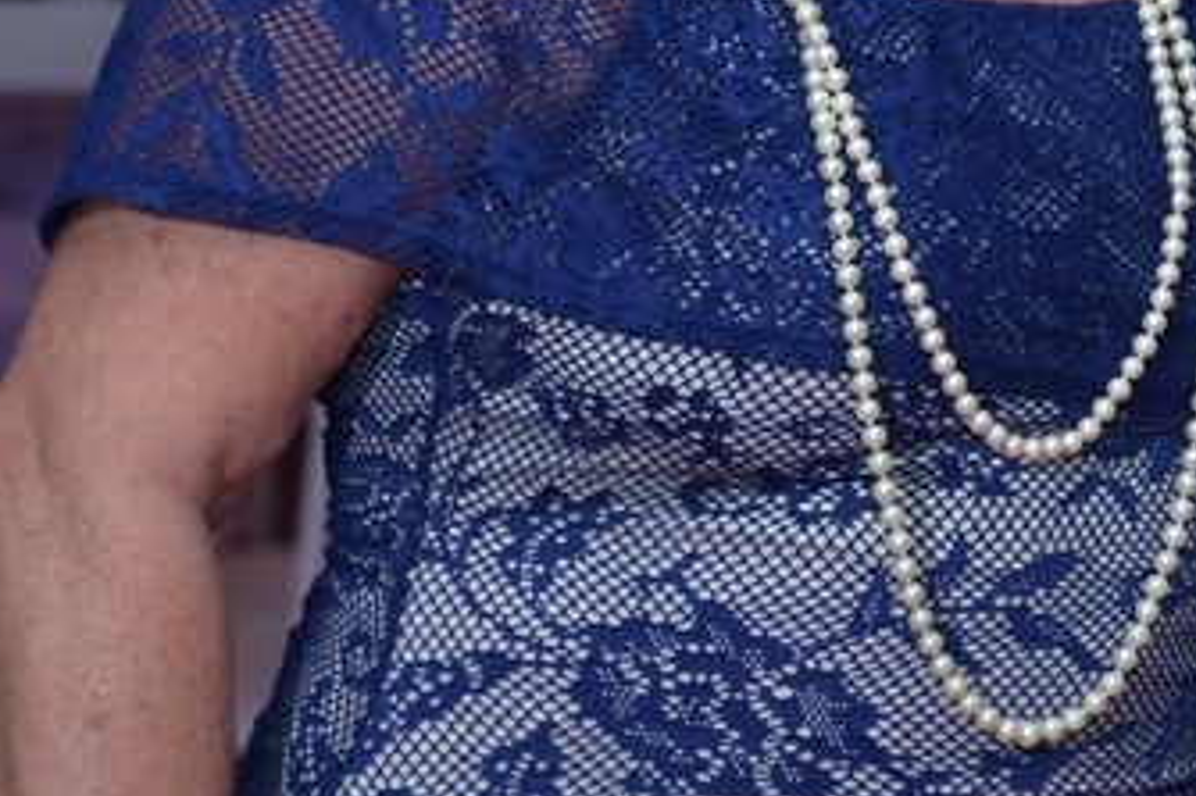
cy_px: -416
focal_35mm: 269
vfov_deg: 5.1
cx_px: 1682
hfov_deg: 7.6
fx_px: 8932
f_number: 5
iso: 1600
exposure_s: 1/200
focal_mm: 75
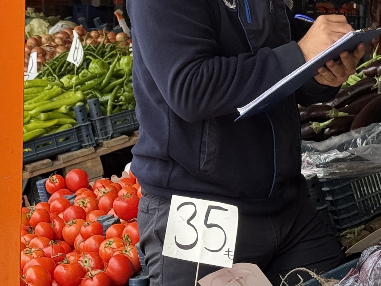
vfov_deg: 10.7
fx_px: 1519
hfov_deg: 14.3
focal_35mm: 138
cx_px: 250
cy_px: 16
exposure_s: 1/230
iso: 100
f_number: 1.78
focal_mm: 6.76
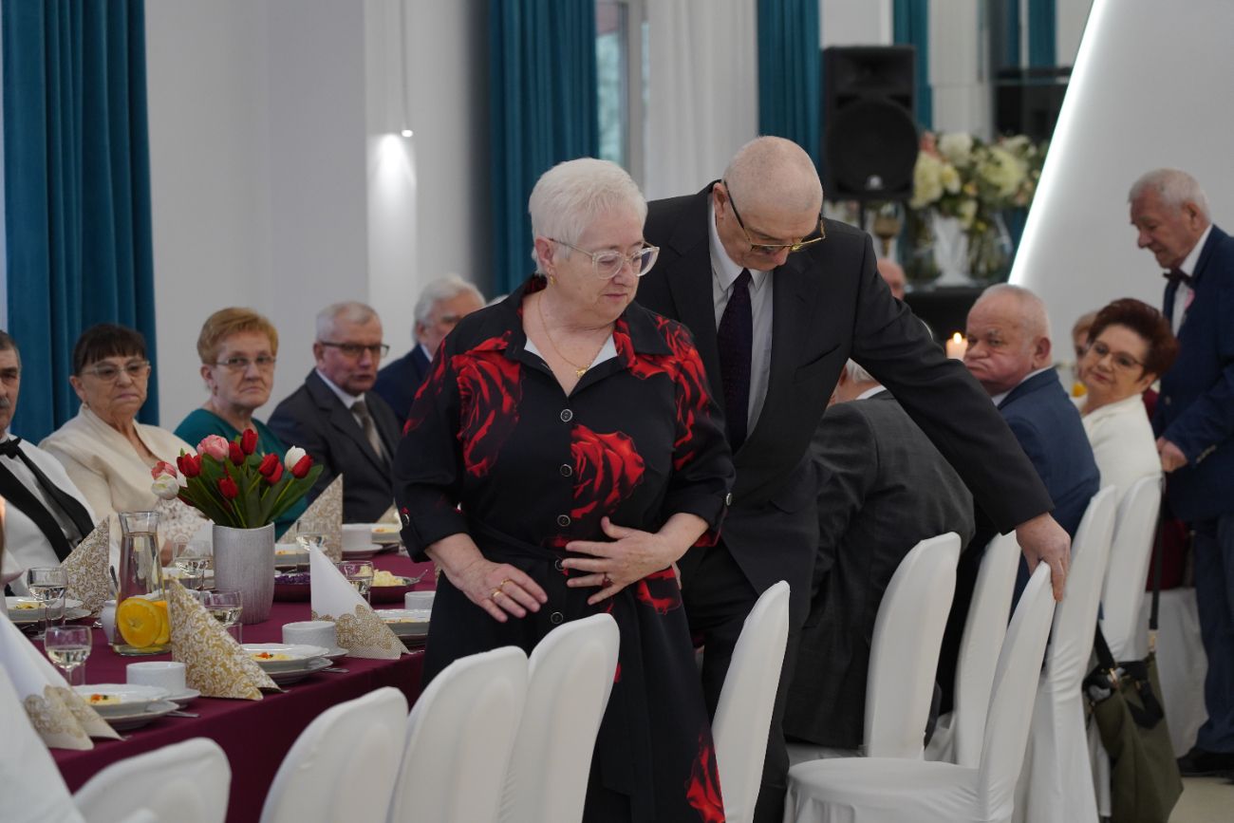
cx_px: 617
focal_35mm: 105
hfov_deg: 19.5
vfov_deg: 13.0
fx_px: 3599
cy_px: 412
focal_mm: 105
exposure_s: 1/125
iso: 1250
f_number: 4
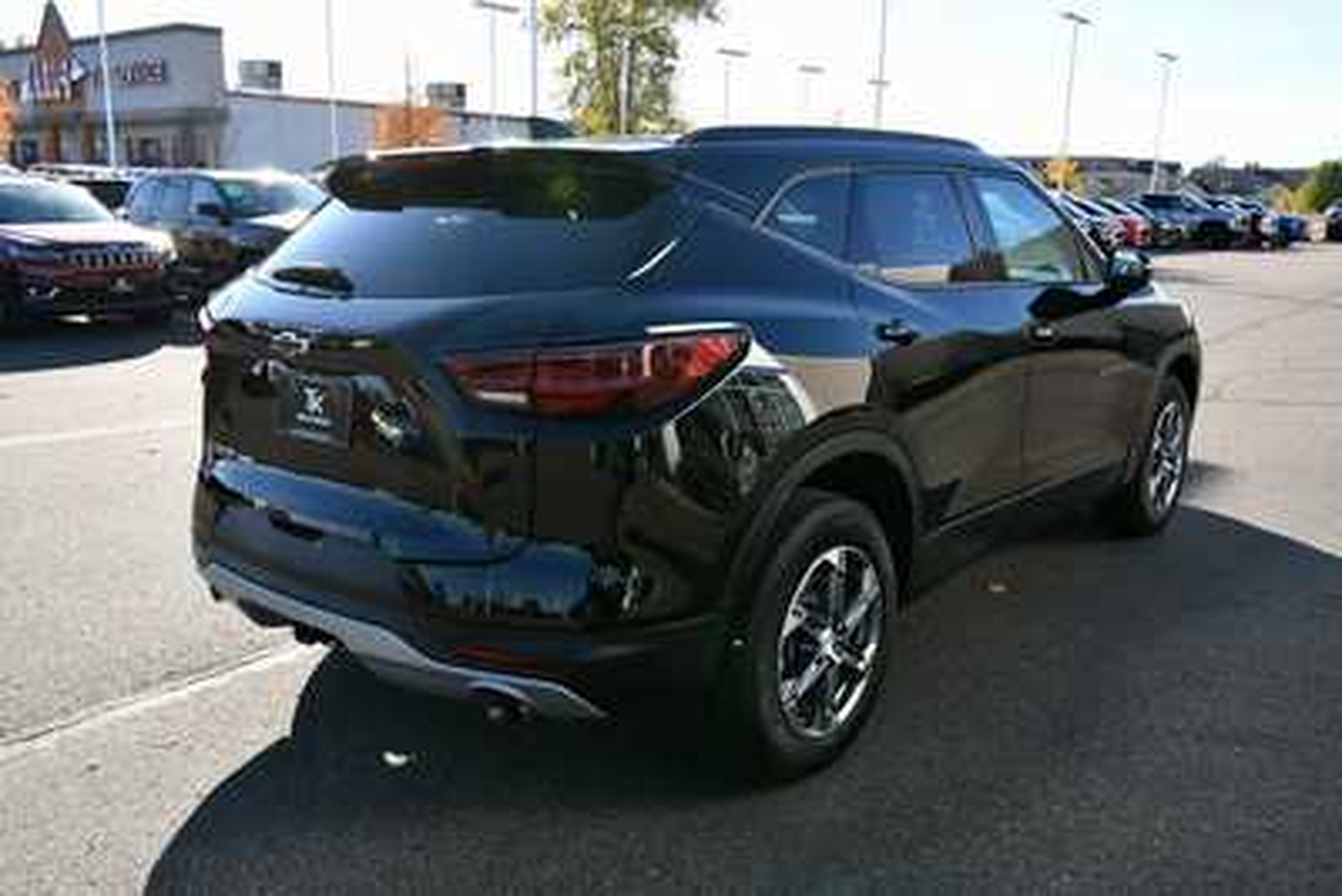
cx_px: 671
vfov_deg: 43.6
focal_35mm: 30
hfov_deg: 61.9
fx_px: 1119
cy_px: 448
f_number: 7.1
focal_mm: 20
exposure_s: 1/250
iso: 200
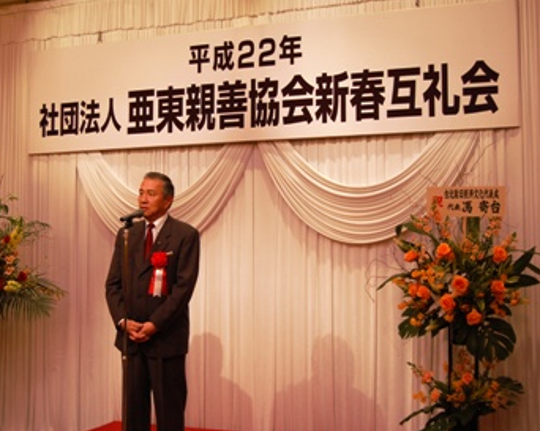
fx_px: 830
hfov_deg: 35.9
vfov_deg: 29.1
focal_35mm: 52
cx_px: 211
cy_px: 218
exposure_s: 1/50
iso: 400
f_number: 4.2
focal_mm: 30
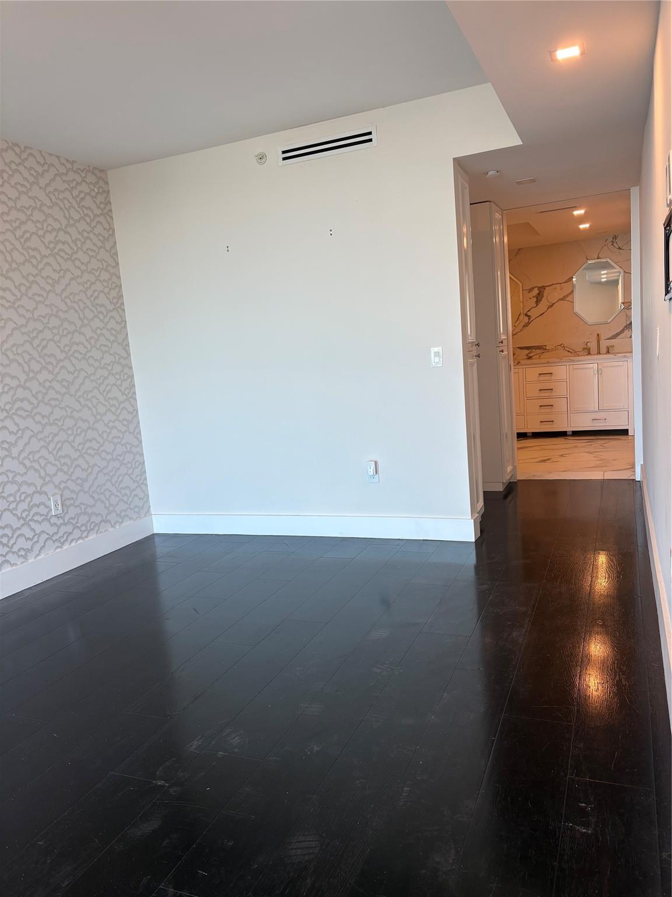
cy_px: 448
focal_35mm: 26
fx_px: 673
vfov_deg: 67.3
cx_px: 336
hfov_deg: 53.1
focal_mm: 5.96
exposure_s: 1/120
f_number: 1.6
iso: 50
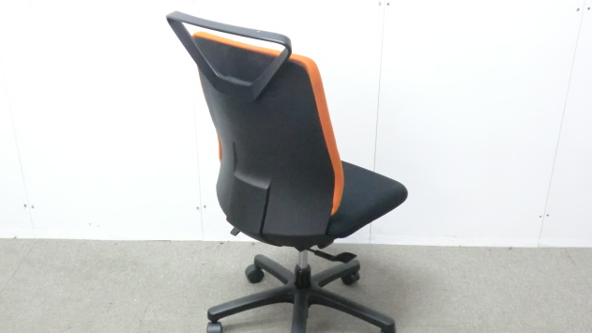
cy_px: 176
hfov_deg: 48.4
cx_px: 296
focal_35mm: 42
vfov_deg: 28.3
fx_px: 659
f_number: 3.9
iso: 800
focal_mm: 6.9
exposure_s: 1/20
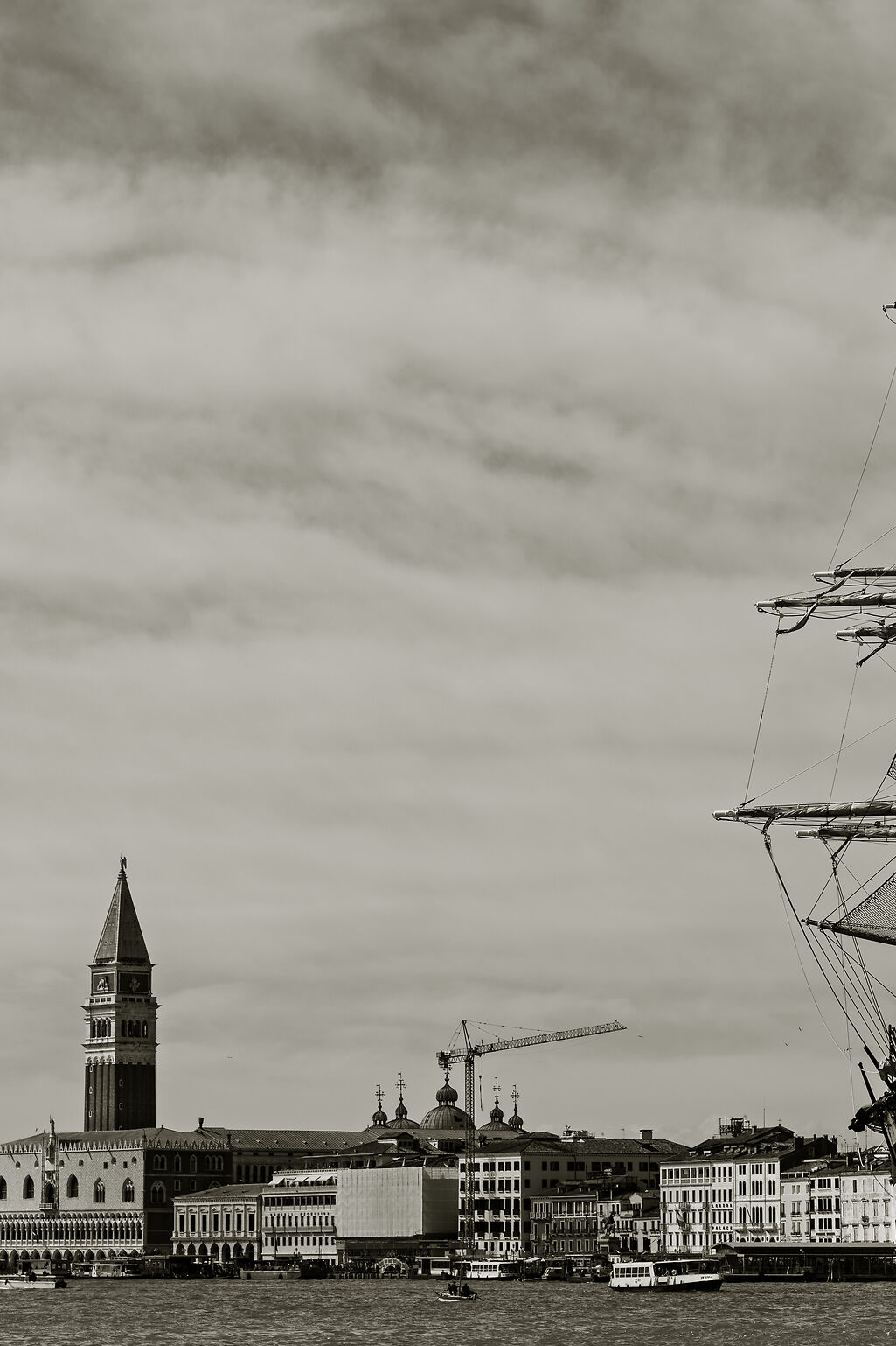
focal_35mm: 103
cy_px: 662
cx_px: 727
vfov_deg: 19.8
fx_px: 3846
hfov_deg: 13.2
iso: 64
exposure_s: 1/800
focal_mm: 66
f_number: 5.6
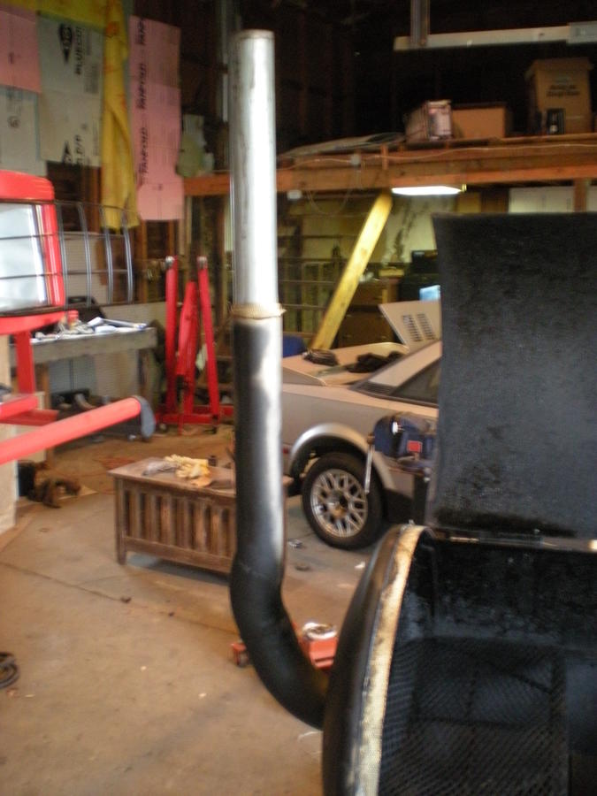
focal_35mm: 38
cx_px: 298
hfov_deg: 37.7
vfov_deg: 49.0
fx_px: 874
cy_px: 398
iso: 452
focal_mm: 6.3
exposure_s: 1/8
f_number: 3.1
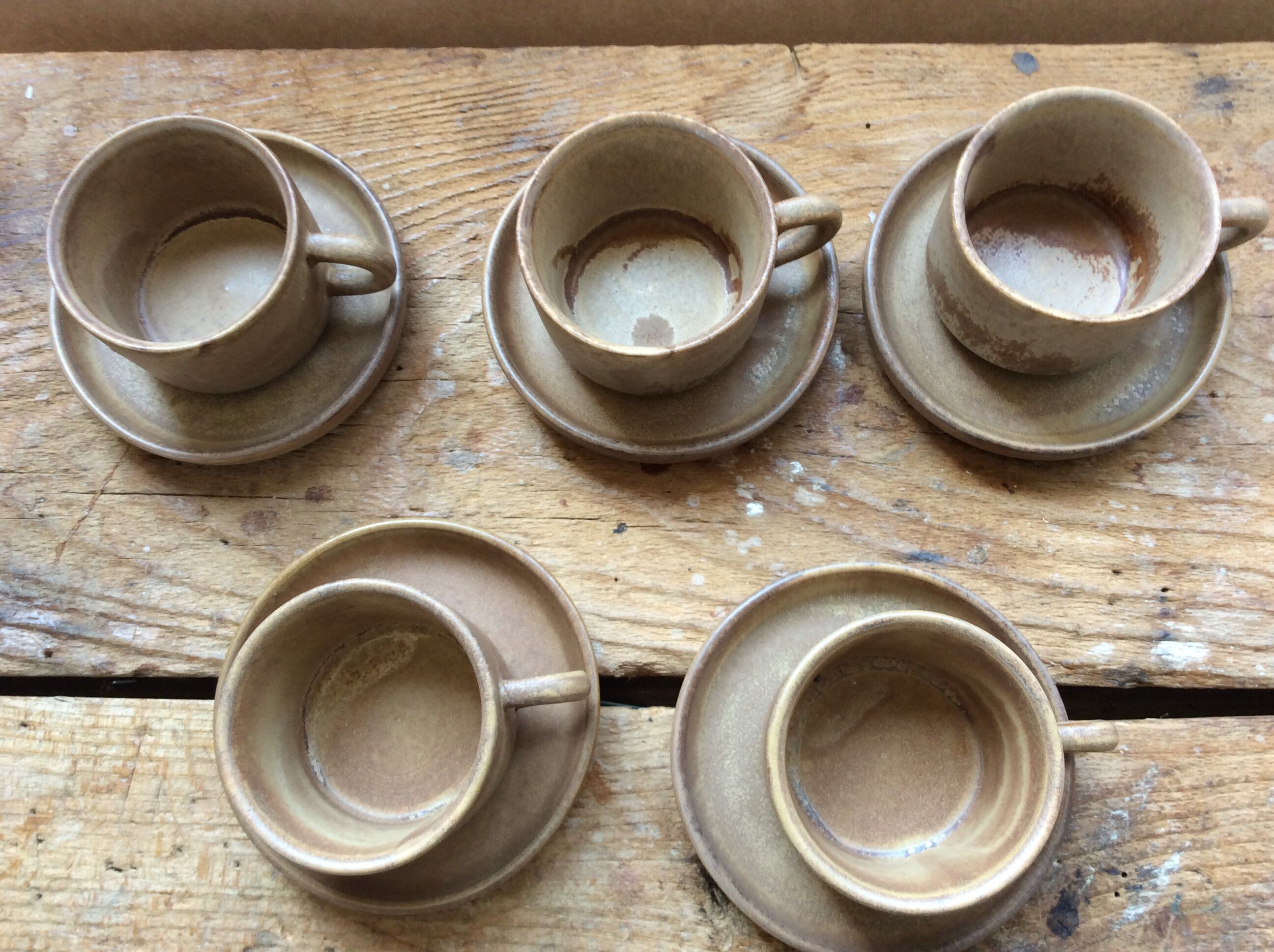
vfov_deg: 44.1
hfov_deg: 56.9
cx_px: 637
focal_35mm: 32
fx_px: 1176
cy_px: 476
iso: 40
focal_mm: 3.3
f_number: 2.4
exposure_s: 1/33
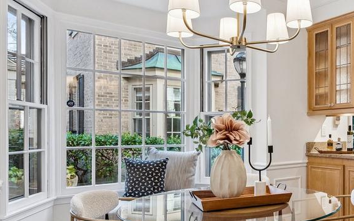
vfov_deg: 35.3
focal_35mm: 36
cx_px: 300
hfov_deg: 49.6
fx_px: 347
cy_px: 129
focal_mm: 14
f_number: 7.1
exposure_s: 1/30
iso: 640
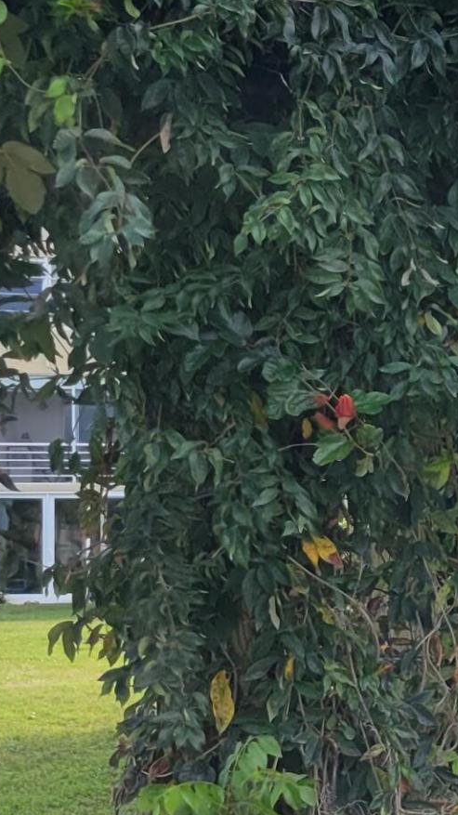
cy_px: 481
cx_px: 1324
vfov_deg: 22.9
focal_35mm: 93
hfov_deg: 10.1
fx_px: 2009
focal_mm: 5.4
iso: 40
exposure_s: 1/736
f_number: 1.8
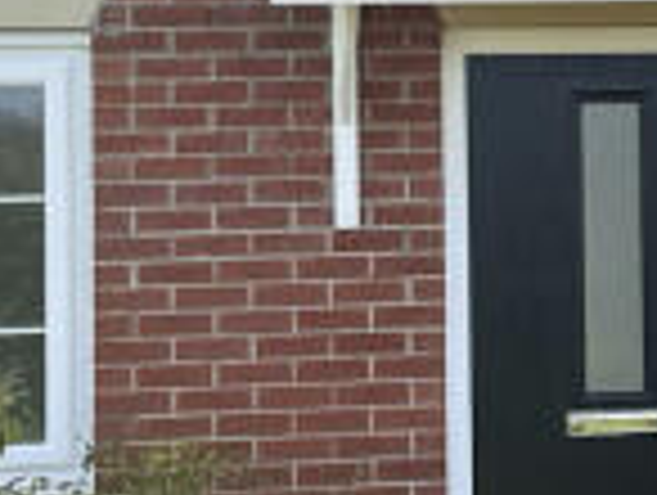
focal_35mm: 168
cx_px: 968
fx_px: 3194
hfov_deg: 11.3
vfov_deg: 8.8
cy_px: 81
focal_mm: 6.76
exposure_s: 1/1597
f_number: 1.78
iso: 80
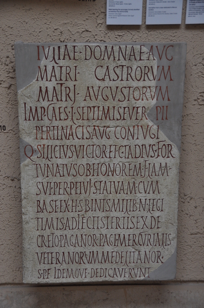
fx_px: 563
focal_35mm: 66
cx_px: 102
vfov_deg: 30.6
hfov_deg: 20.5
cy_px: 154
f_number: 4.5
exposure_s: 1/40
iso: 640
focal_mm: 44
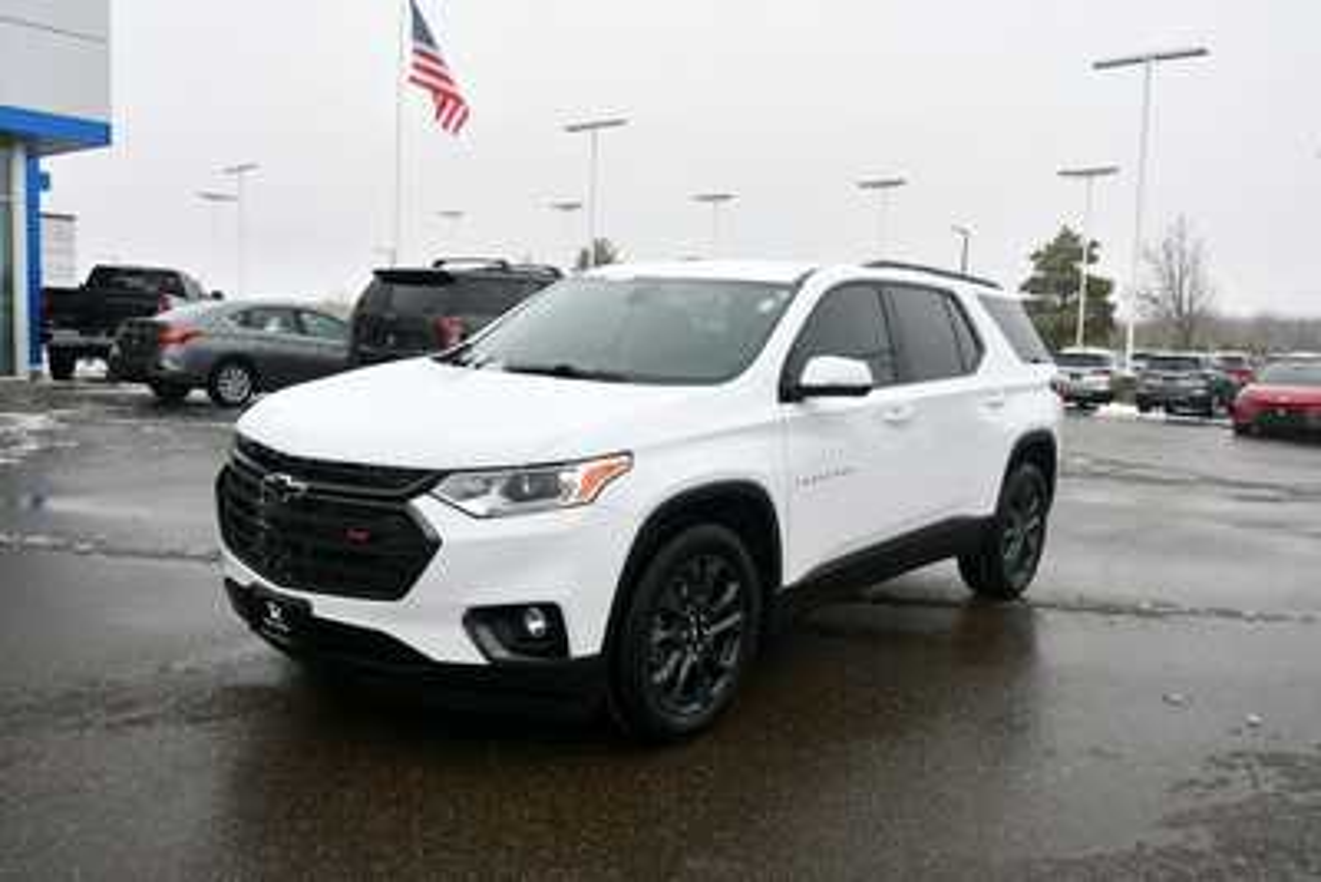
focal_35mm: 30
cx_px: 660
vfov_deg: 43.6
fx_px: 1101
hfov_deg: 61.9
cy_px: 441
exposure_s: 1/250
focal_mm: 20
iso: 200
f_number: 6.3
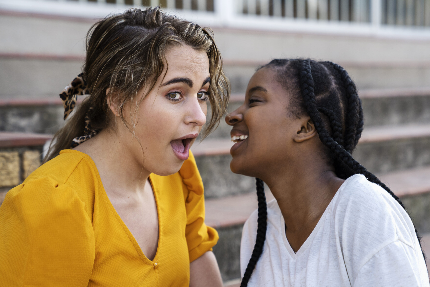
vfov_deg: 19.5
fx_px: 836
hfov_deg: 28.8
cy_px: 144
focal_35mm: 70
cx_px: 215
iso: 640
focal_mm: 70
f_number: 3.5
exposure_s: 1/1000
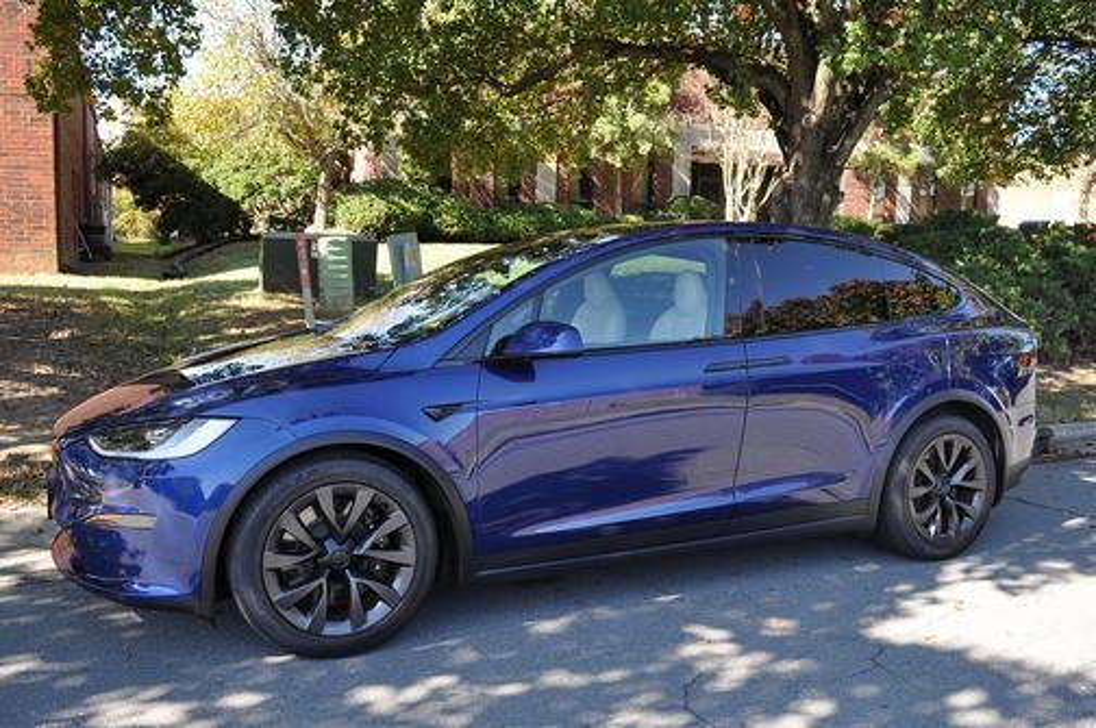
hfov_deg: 59.5
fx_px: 958
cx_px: 548
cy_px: 364
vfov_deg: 41.6
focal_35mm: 32
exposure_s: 1/125
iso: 200
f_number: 5.6
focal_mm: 21
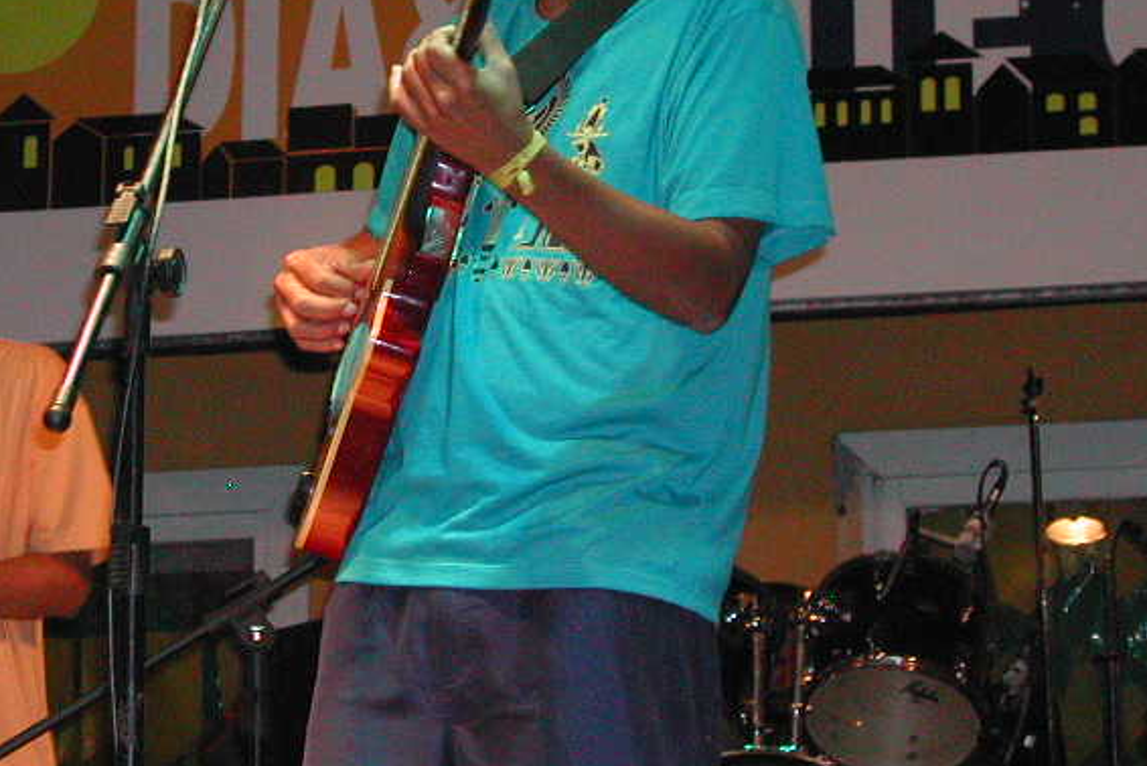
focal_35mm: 126
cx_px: 419
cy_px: 217
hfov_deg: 16.2
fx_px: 4016
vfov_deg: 10.9
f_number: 3.7
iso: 400
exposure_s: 1/60.1
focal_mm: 14.2
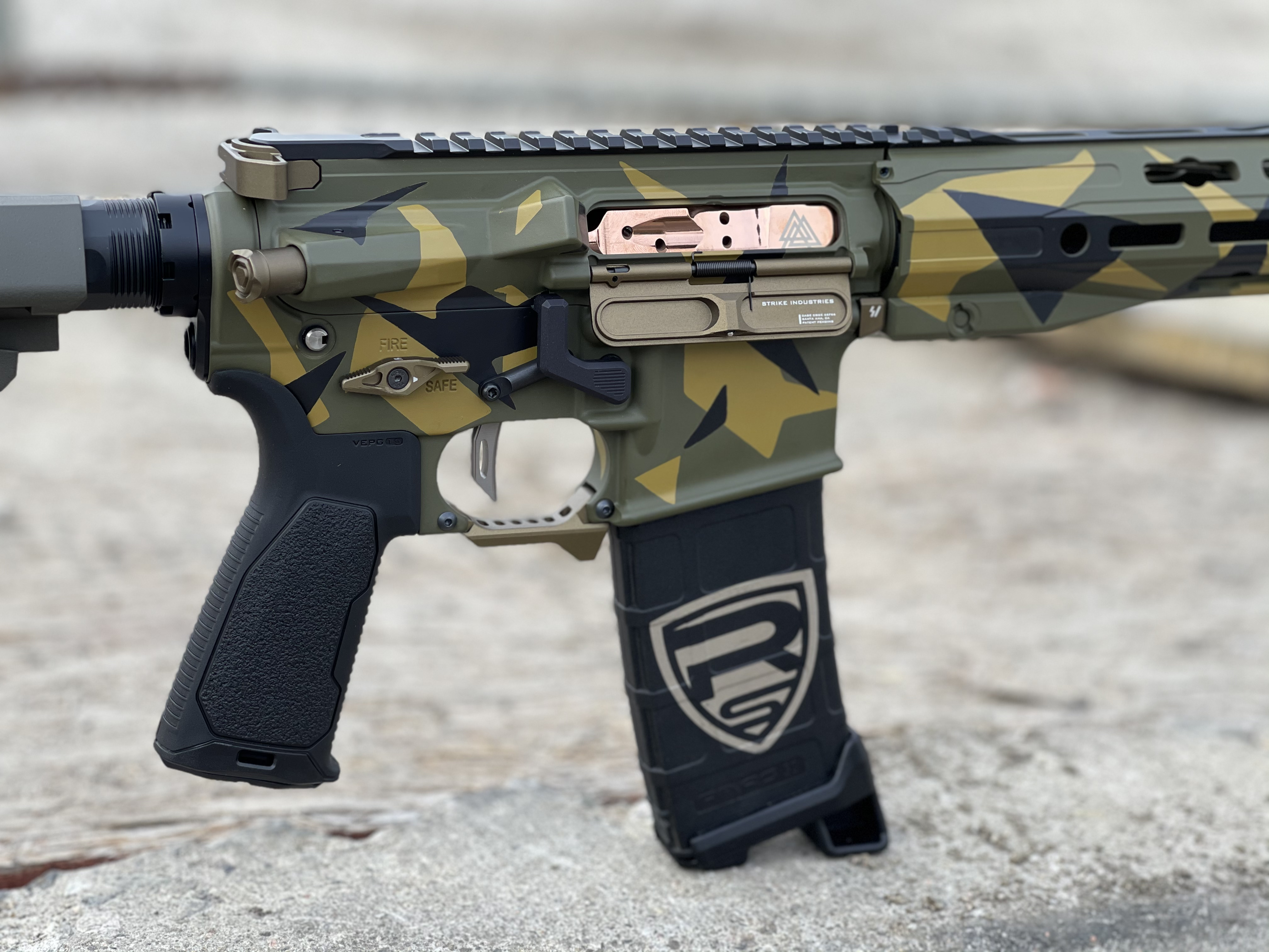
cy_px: 476
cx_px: 634
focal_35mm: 64
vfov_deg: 22.9
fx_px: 2346
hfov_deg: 30.3
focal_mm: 7.5
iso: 20
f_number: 2.2
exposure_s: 1/126
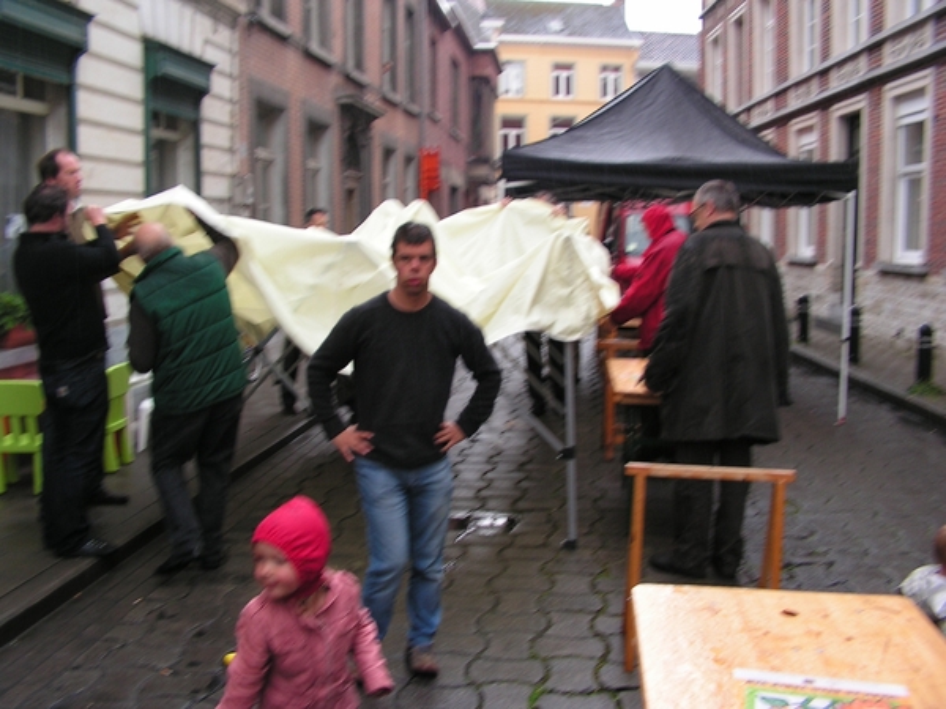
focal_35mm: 36
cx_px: 473
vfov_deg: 39.7
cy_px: 354
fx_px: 984
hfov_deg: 51.4
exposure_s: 1/40
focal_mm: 6
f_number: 3.2
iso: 64
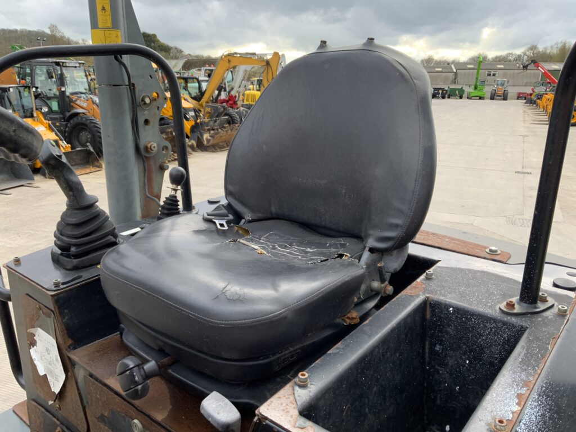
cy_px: 216
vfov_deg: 48.2
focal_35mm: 29
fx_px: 483
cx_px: 288
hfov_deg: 61.7
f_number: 1.8
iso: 20
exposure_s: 1/122
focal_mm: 3
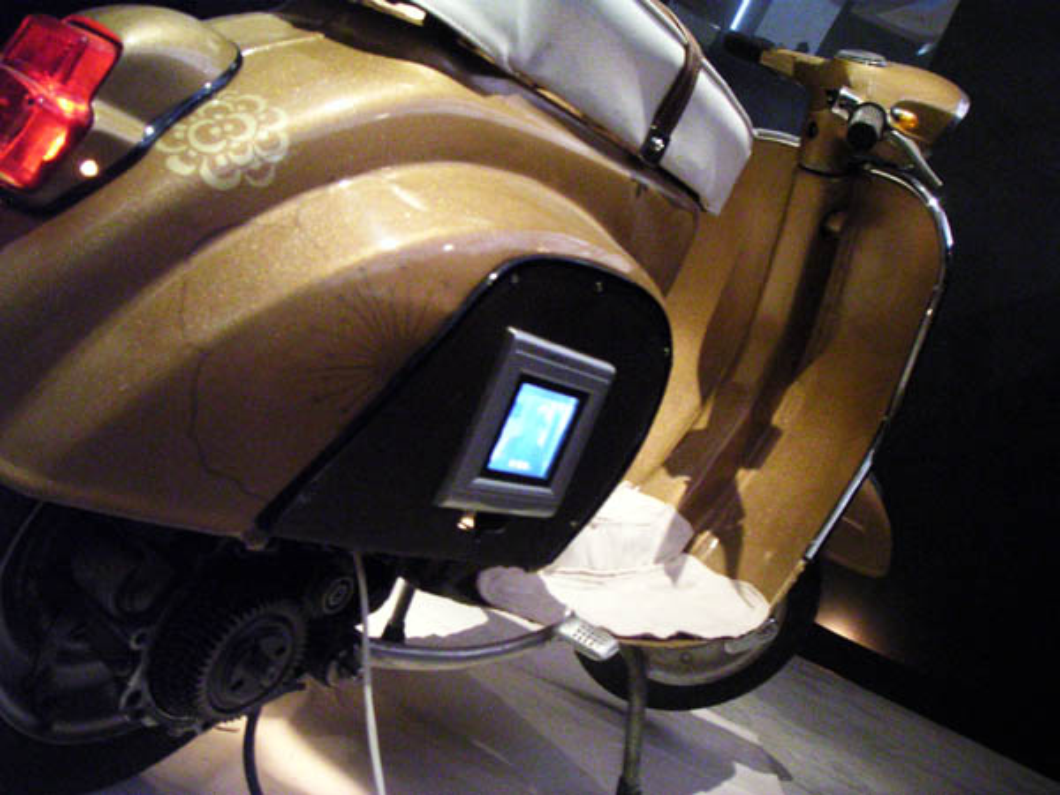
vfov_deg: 37.7
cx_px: 530
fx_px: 1164
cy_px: 398
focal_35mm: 38
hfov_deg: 49.0
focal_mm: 6
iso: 400
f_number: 2.8
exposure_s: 1/4
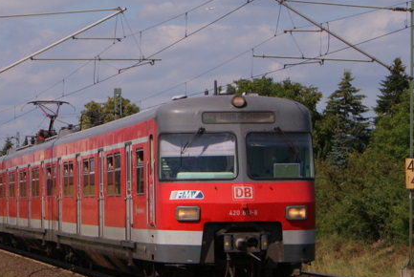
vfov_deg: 7.1
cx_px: 39
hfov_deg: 10.5
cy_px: 150
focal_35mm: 195
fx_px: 2248
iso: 200
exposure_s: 1/1250
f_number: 11
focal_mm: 55
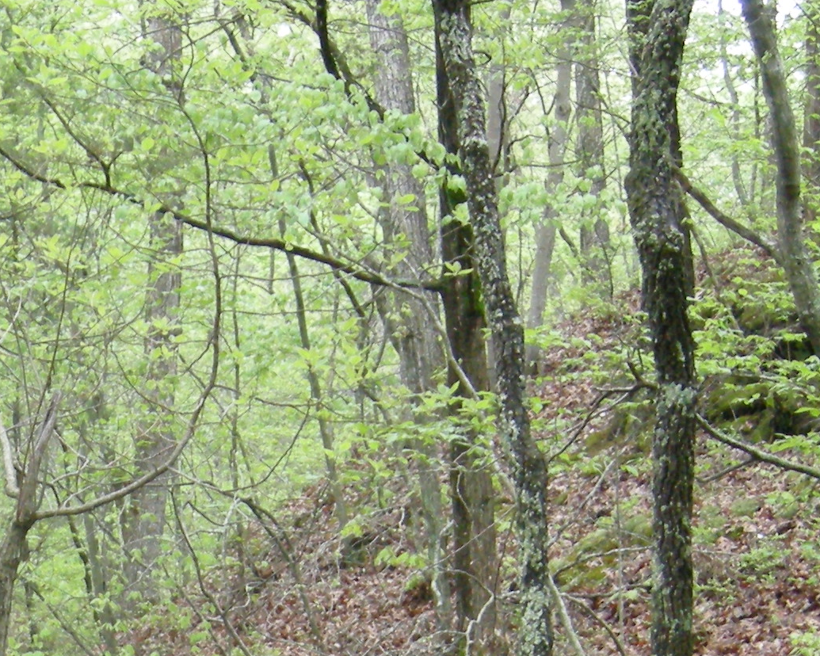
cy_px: 1029
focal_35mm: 132
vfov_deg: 11.2
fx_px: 3203
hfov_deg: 14.2
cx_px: -155
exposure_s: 1/51
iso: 245
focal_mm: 7.5
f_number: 2.7
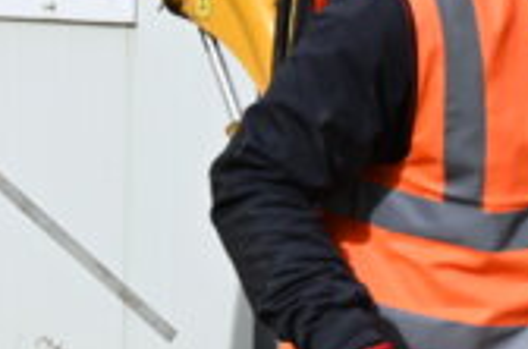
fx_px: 8044
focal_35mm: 550
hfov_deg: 3.7
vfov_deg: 2.5
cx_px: 776
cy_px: 373
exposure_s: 1/500
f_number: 6.3
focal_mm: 90
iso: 100
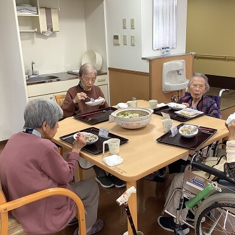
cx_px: 143
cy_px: 117
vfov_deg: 44.9
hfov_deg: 44.7
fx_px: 284
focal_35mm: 37
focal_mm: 3.3
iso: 80
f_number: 2.4
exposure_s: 1/50
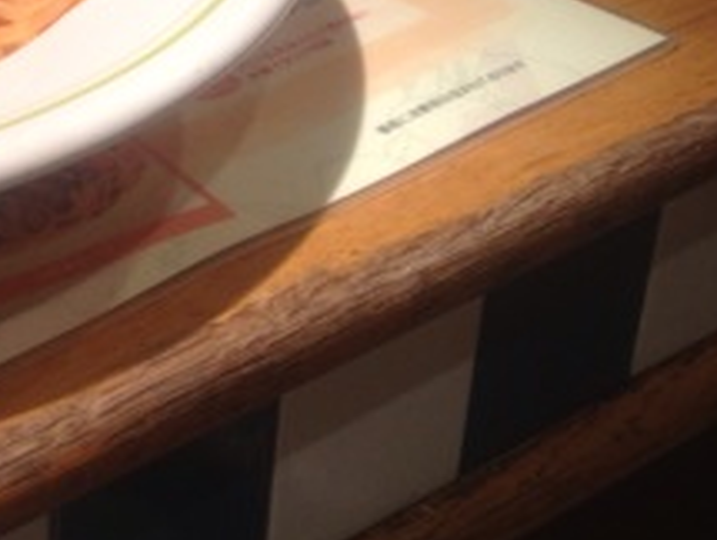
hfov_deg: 17.7
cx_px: -207
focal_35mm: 104
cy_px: -193
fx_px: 2158
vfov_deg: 13.7
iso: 64
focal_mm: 4.28
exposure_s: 1/40
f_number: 2.4
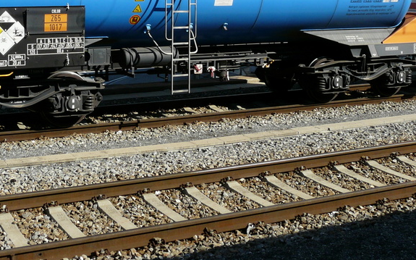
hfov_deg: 34.3
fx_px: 669
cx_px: 140
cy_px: -2
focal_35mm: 59
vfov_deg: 21.2
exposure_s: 1/320
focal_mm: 5.2
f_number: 5.6
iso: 100
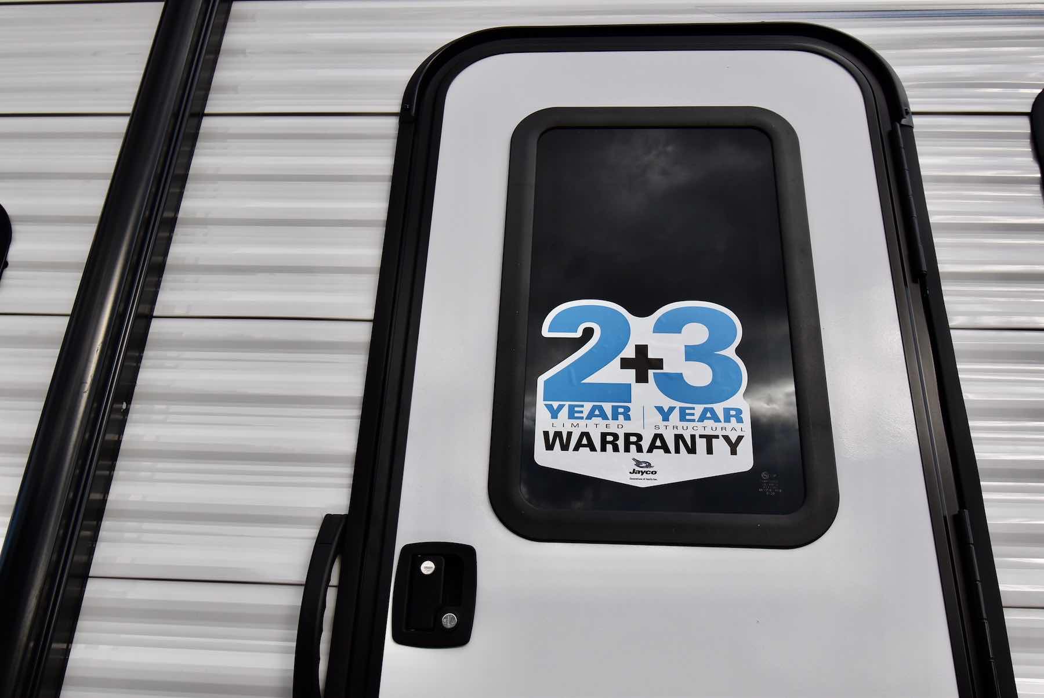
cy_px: 349
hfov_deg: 61.9
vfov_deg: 43.7
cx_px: 522
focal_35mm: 30
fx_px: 871
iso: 200
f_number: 9
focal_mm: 20
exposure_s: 1/320
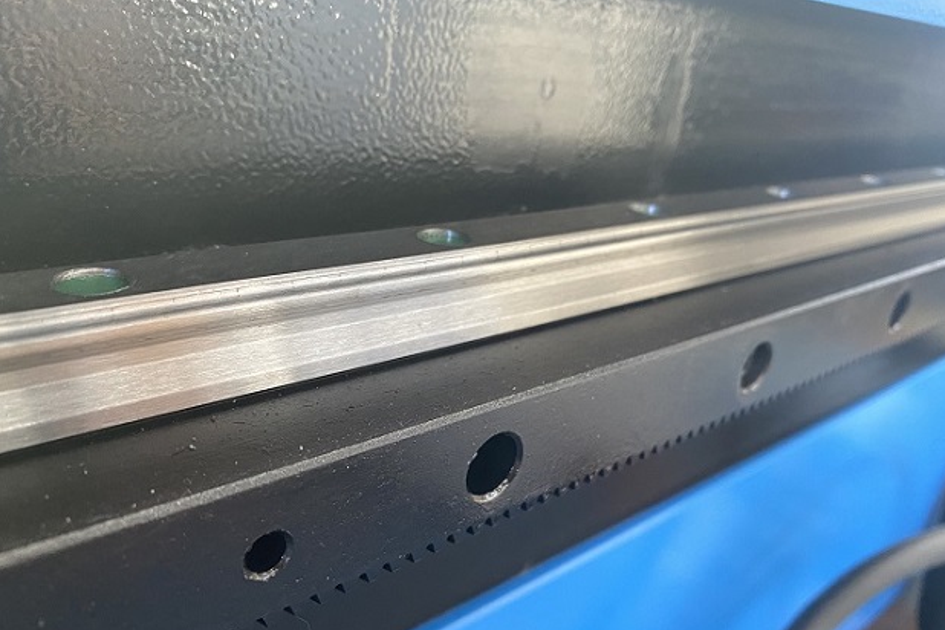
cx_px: 463
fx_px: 735
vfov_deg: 46.2
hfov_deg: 65.5
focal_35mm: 28
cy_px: 365
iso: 320
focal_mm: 4.25
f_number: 1.8
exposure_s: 1/60
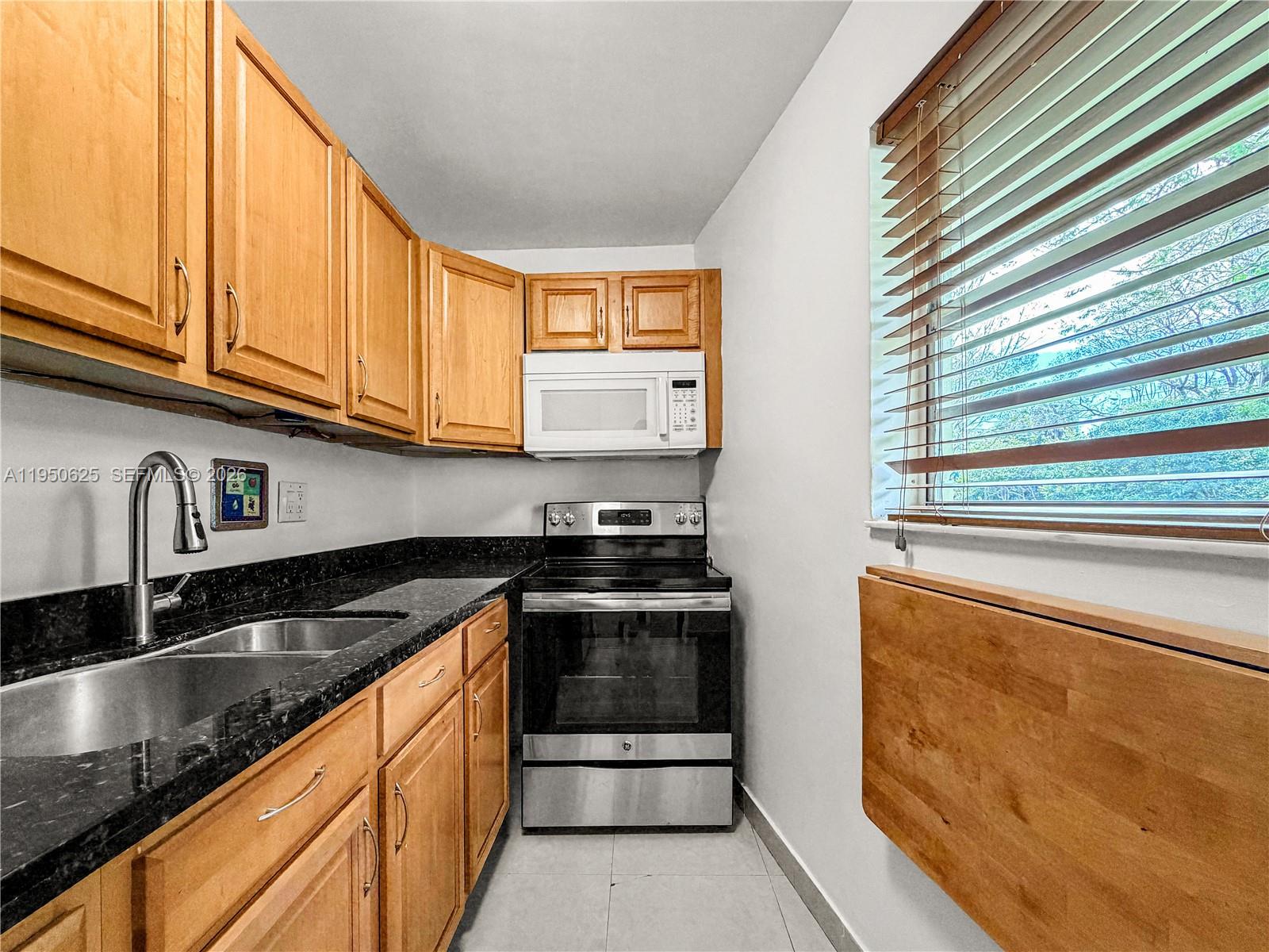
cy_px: 476
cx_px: 634
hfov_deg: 102.1
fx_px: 513
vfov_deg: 85.7
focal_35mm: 14
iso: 320
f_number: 2.2
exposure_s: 1/120
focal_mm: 2.22
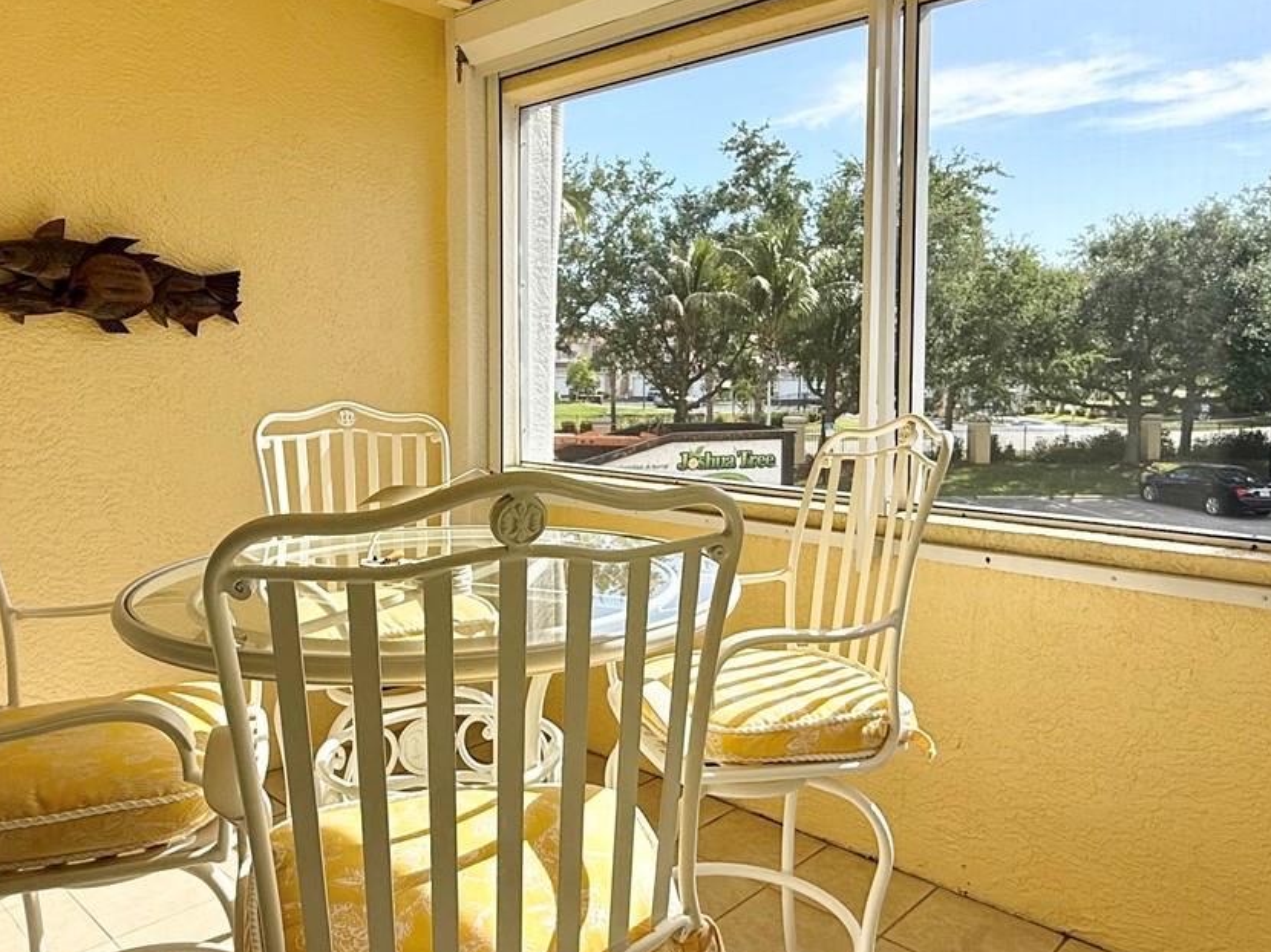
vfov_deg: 51.2
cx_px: 600
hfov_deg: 65.3
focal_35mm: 27
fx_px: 991
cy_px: 424
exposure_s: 1/709
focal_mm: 2.22
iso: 50
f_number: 2.2
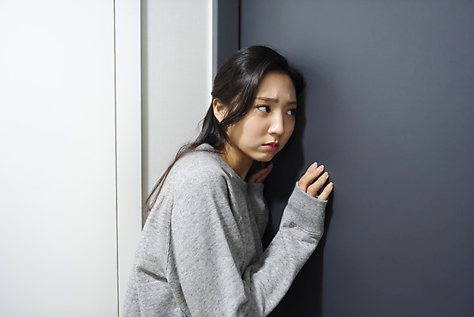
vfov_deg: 43.7
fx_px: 395
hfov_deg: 61.9
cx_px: 237
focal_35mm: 30
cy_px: 158
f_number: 2.8
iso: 1600
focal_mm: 30
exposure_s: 1/60
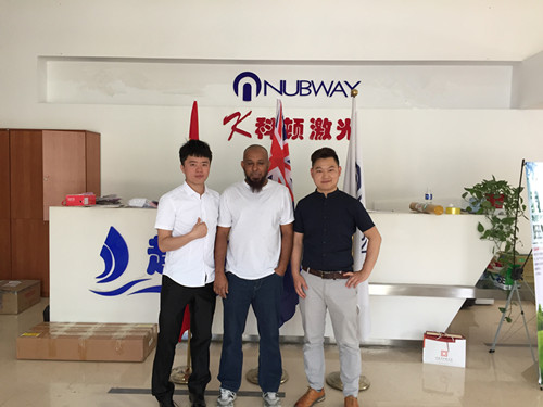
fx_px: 455
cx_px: 272
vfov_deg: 48.2
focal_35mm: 29
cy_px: 204
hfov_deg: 61.7
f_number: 2.2
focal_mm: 4.15
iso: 50
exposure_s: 1/33
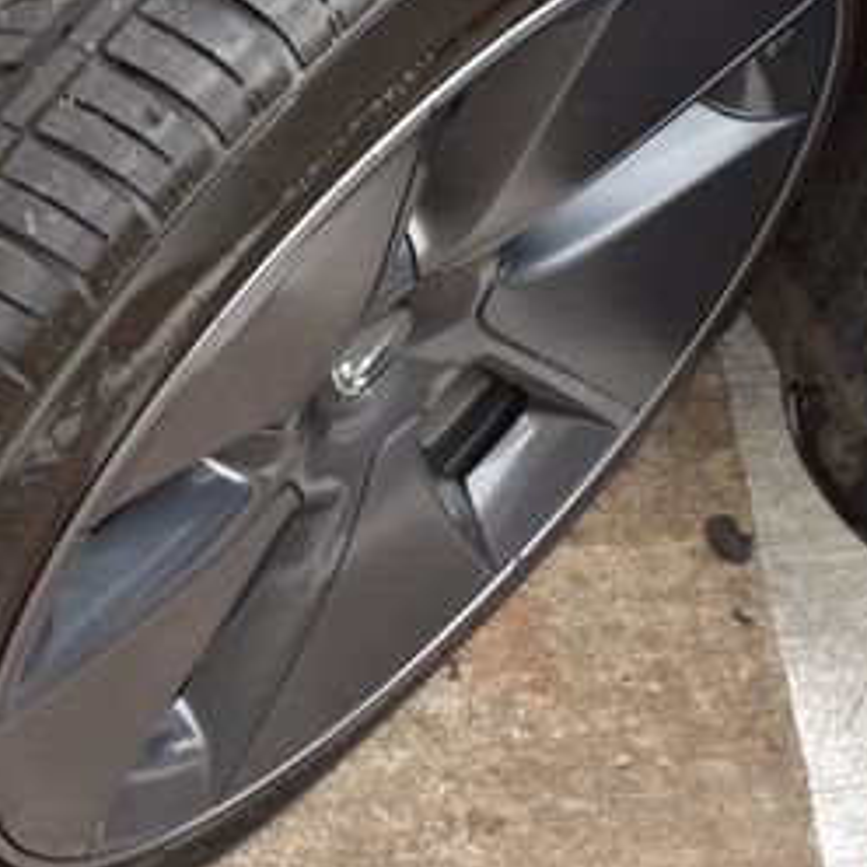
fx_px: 3174
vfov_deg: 15.5
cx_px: 304
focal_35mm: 112
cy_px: 587
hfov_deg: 15.5
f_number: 6.3
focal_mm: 34
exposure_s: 1/20
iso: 400
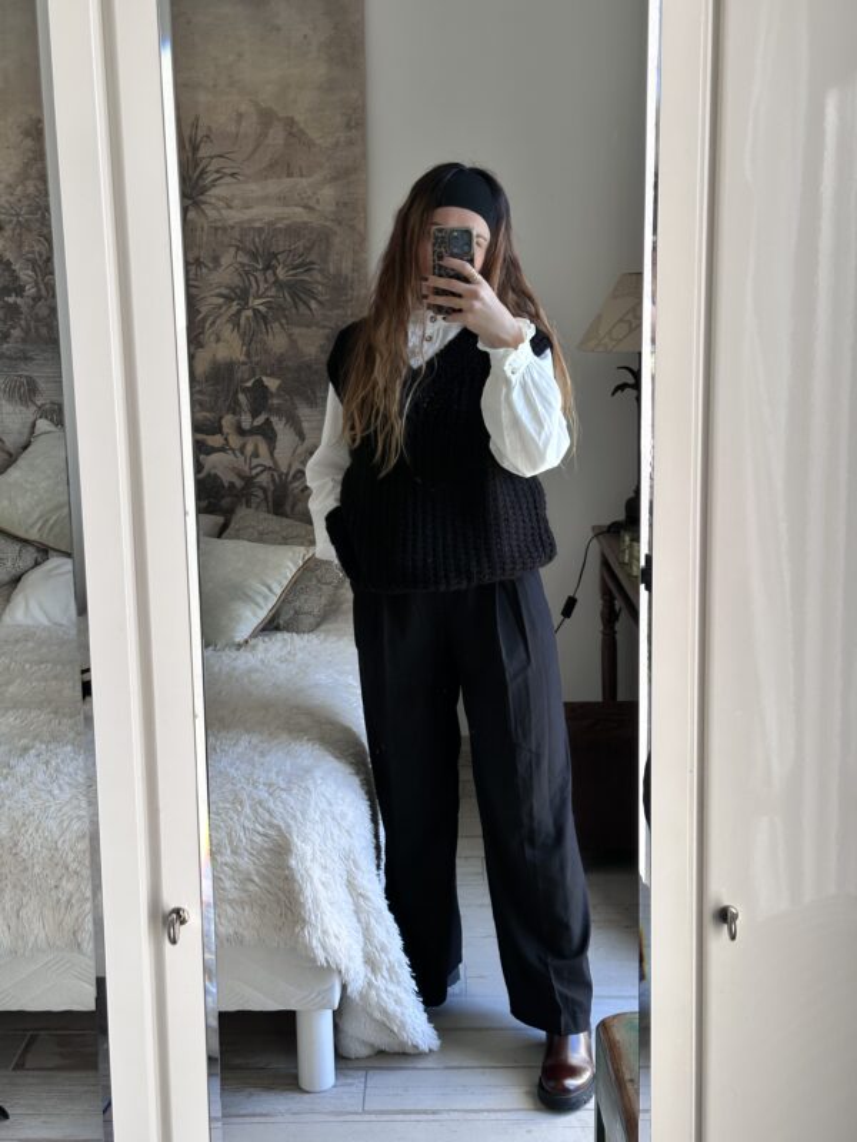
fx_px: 1584
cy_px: 571
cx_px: 428
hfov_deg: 30.3
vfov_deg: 39.7
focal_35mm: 48
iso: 50
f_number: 1.78
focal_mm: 6.86
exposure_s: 1/129
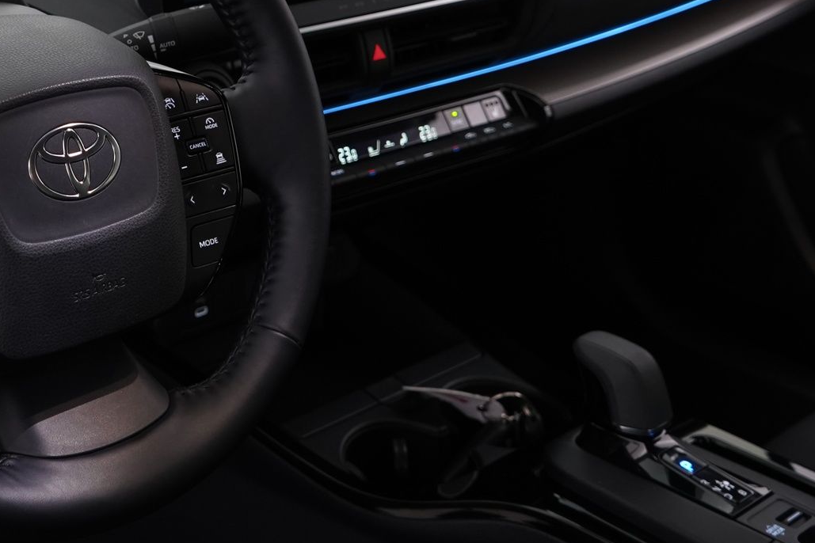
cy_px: 112
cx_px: 199
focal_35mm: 68
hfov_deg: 29.2
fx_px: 1539
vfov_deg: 19.8
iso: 1000
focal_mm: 28
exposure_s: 1/10
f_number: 5
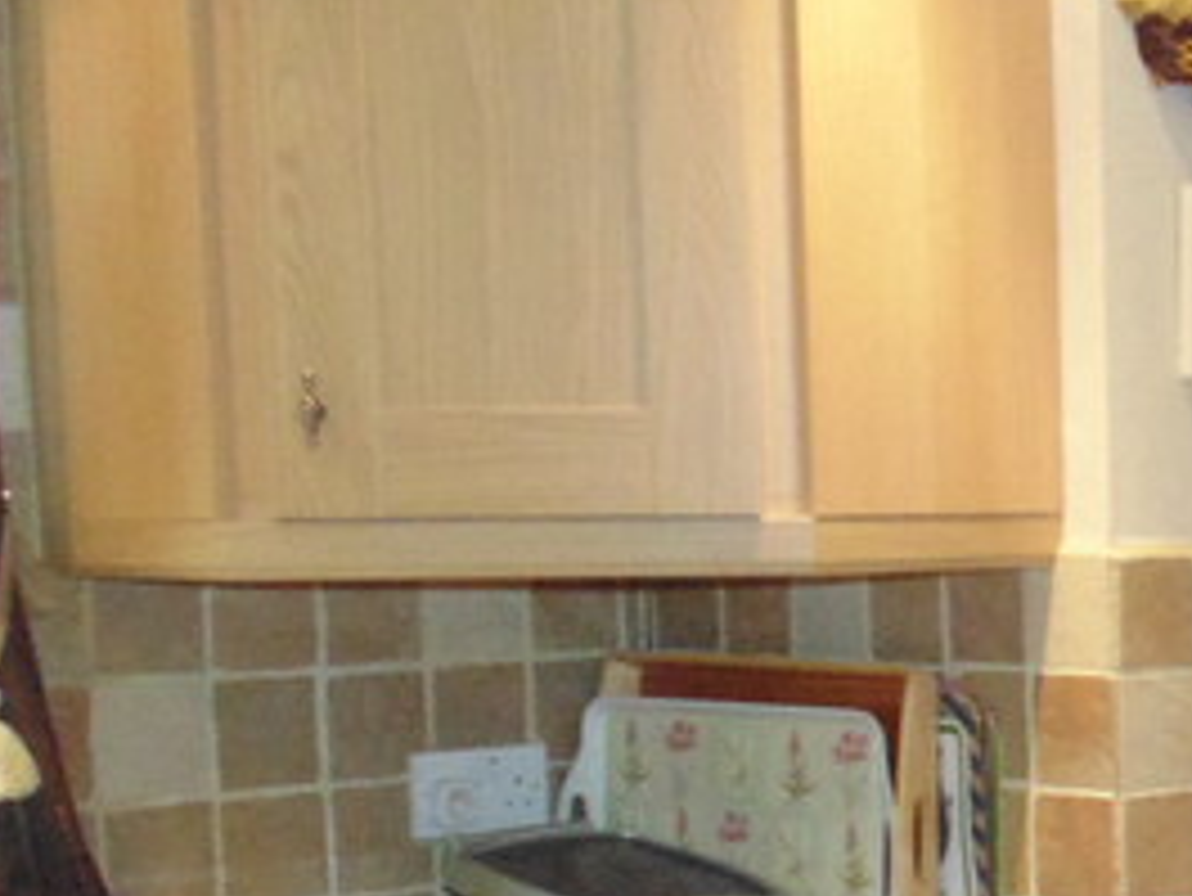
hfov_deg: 20.3
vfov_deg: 17.1
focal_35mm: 85
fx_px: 2928
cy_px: 842
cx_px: 1696
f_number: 3.1
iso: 400
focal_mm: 4
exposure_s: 1/25
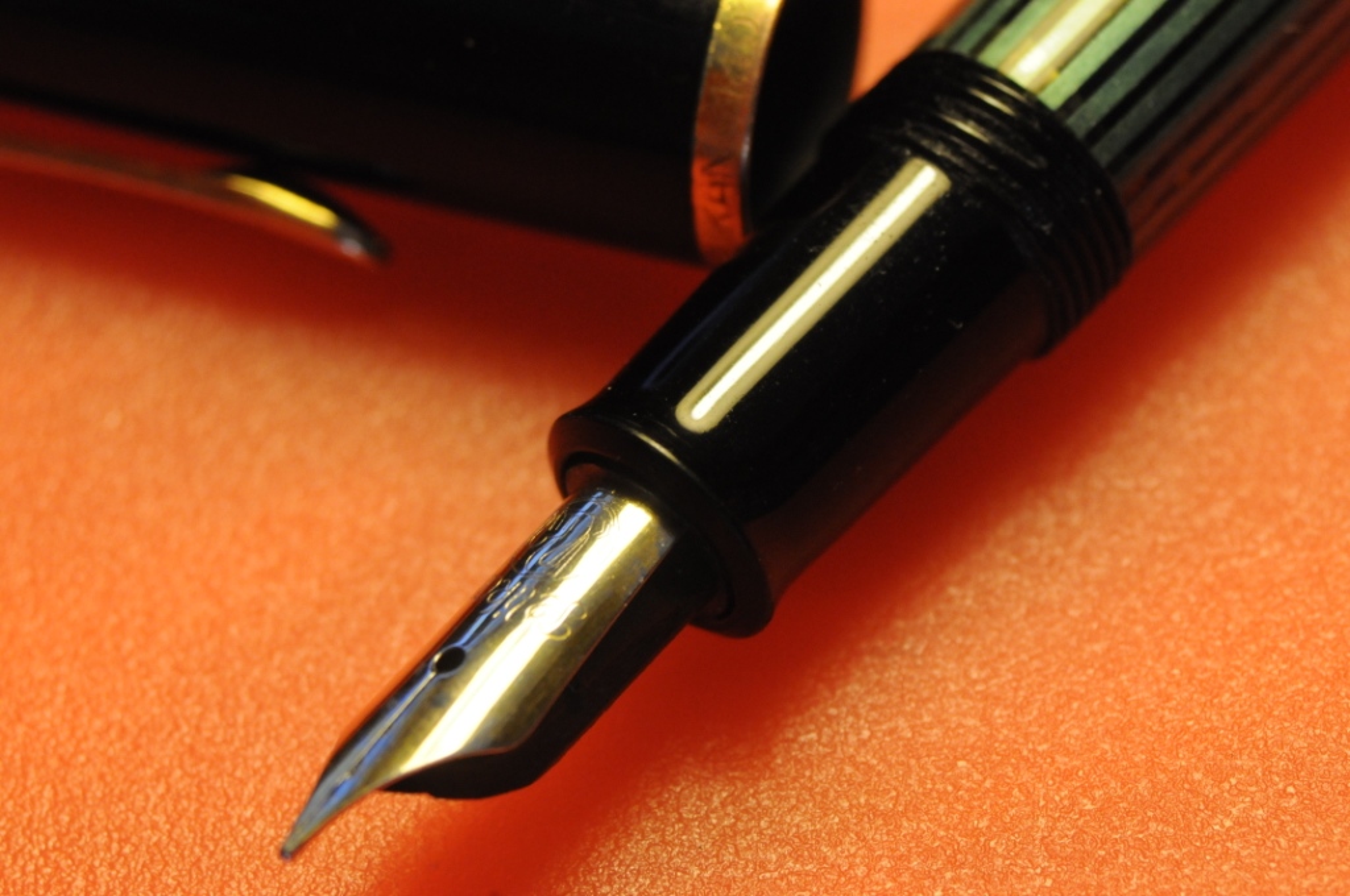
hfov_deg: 13.7
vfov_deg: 9.1
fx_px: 5618
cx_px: 675
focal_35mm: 150
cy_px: 448
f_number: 5.6
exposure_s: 1/20
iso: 1600
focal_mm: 100
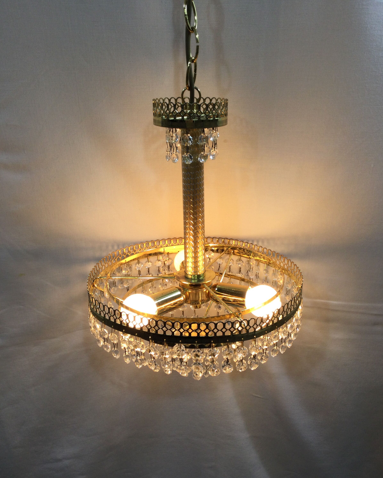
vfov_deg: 54.2
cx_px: 193
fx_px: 468
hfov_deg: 44.5
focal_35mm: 33
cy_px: 250
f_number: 2.4
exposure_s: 1/107
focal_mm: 3.3
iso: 25
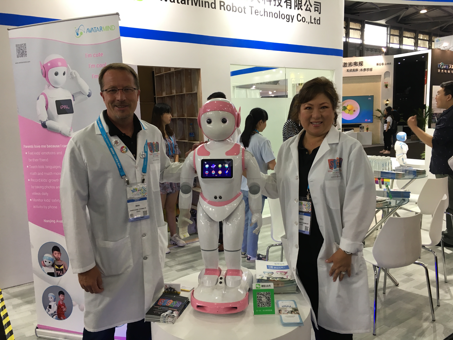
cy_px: 170
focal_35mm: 29
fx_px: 380
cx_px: 226
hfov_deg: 61.7
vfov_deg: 48.2
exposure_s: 1/33
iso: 32
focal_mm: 4.15
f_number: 2.2
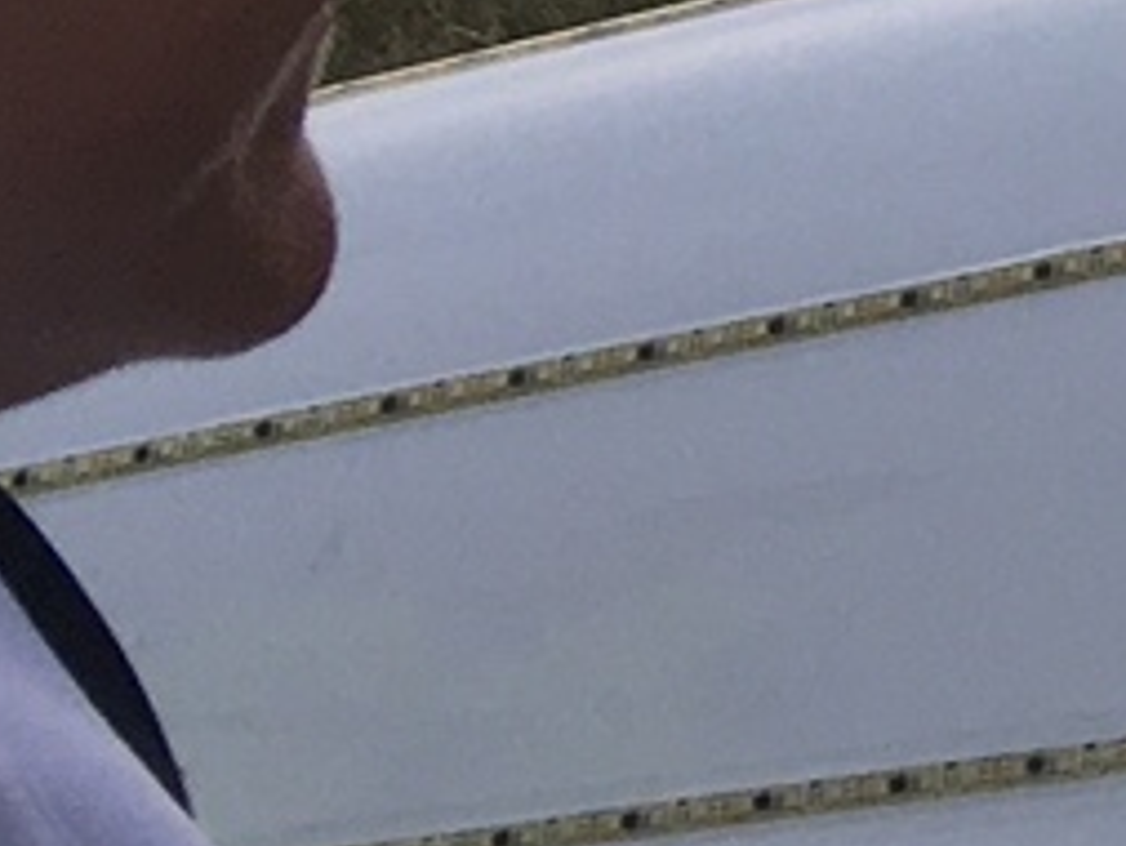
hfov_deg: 7.1
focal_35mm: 231
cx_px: 4014
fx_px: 7518
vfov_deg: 6.4
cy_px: -236
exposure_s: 1/884
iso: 25
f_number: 2.2
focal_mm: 4.15
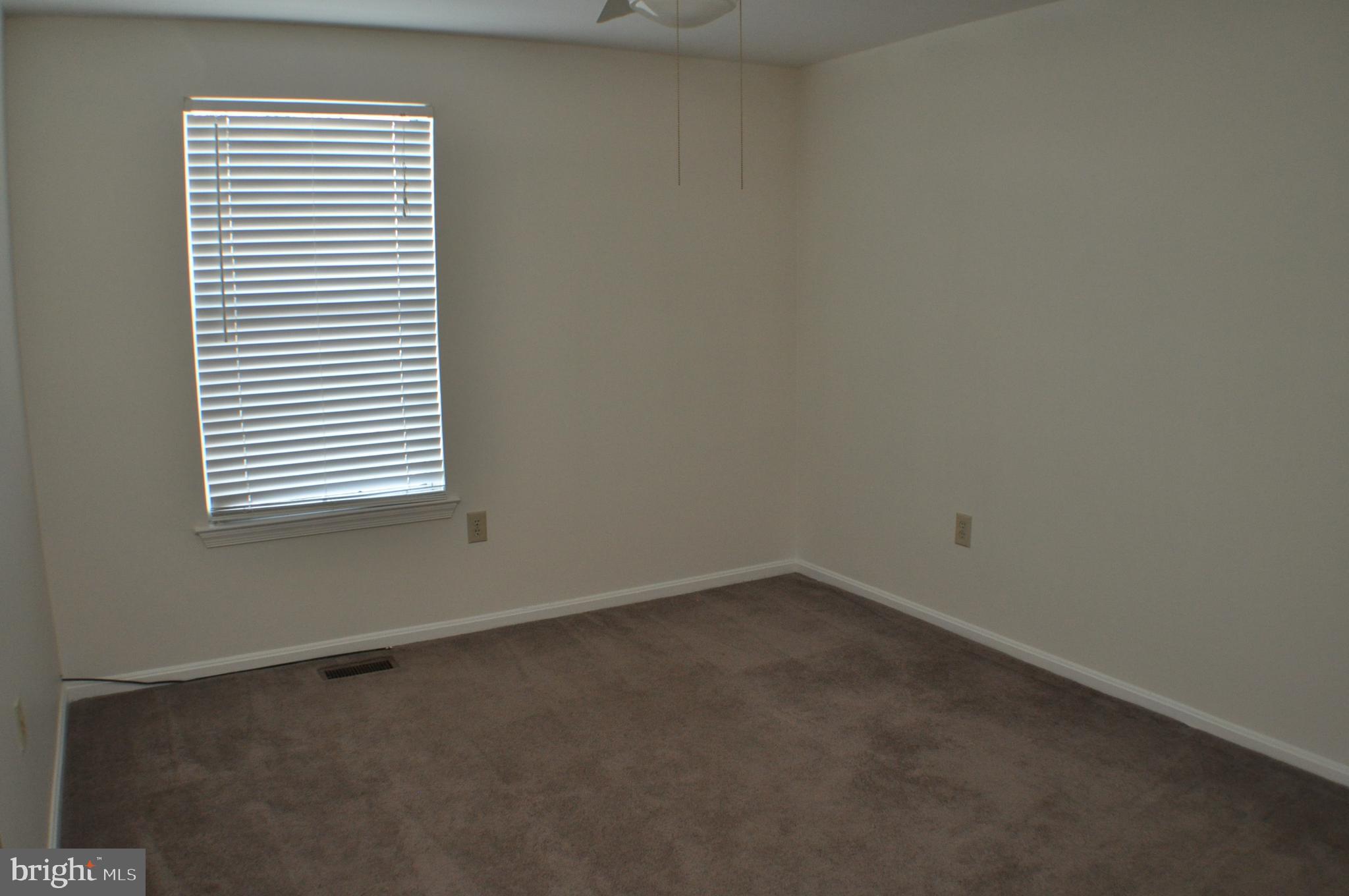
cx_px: 674
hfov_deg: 53.2
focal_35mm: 36
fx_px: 1347
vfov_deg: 36.8
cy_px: 448
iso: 800
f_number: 4
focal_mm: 24
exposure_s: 1/30
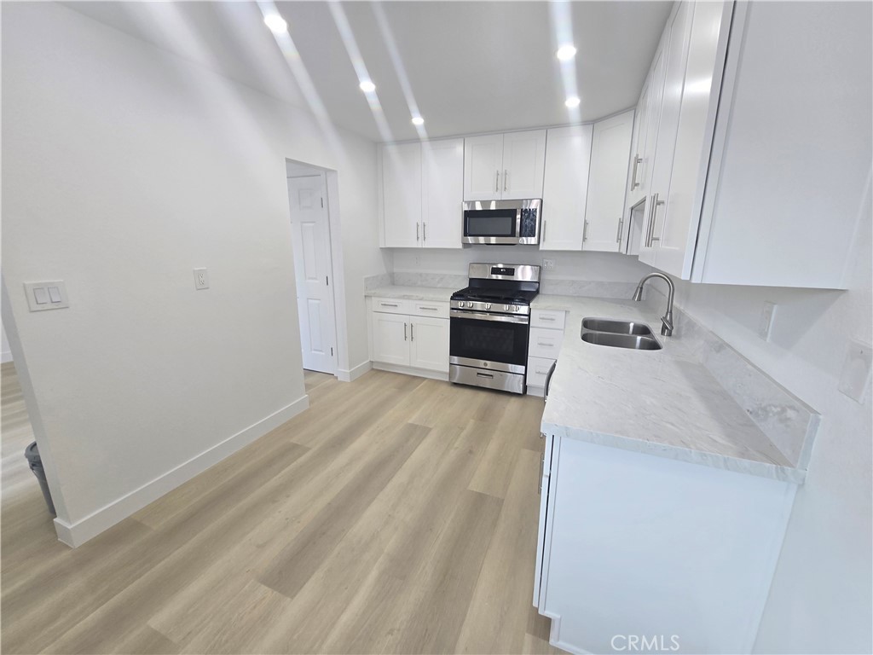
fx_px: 328
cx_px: 436
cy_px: 328
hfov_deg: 106.2
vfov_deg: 89.9
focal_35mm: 13
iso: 50
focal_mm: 2.2
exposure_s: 1/60
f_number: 2.2
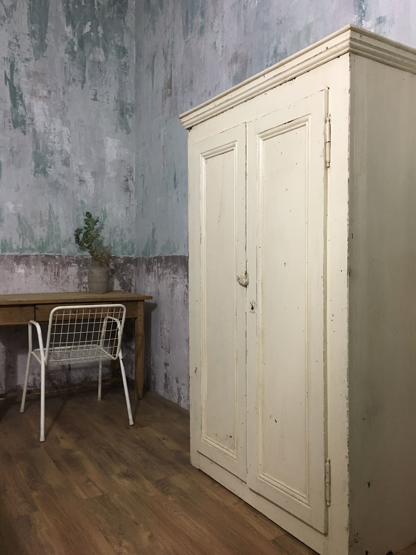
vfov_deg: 61.7
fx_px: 465
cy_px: 278
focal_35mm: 29
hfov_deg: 48.2
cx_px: 208
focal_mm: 4.15
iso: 160
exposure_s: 1/33
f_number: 2.2
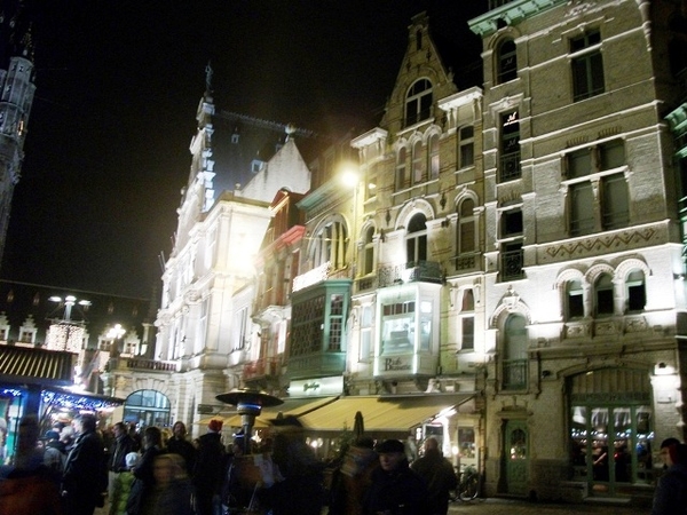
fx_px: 635
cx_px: 344
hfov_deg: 56.8
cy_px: 258
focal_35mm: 32
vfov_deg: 44.2
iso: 160
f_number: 2.9
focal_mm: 5.7
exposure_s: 1/8
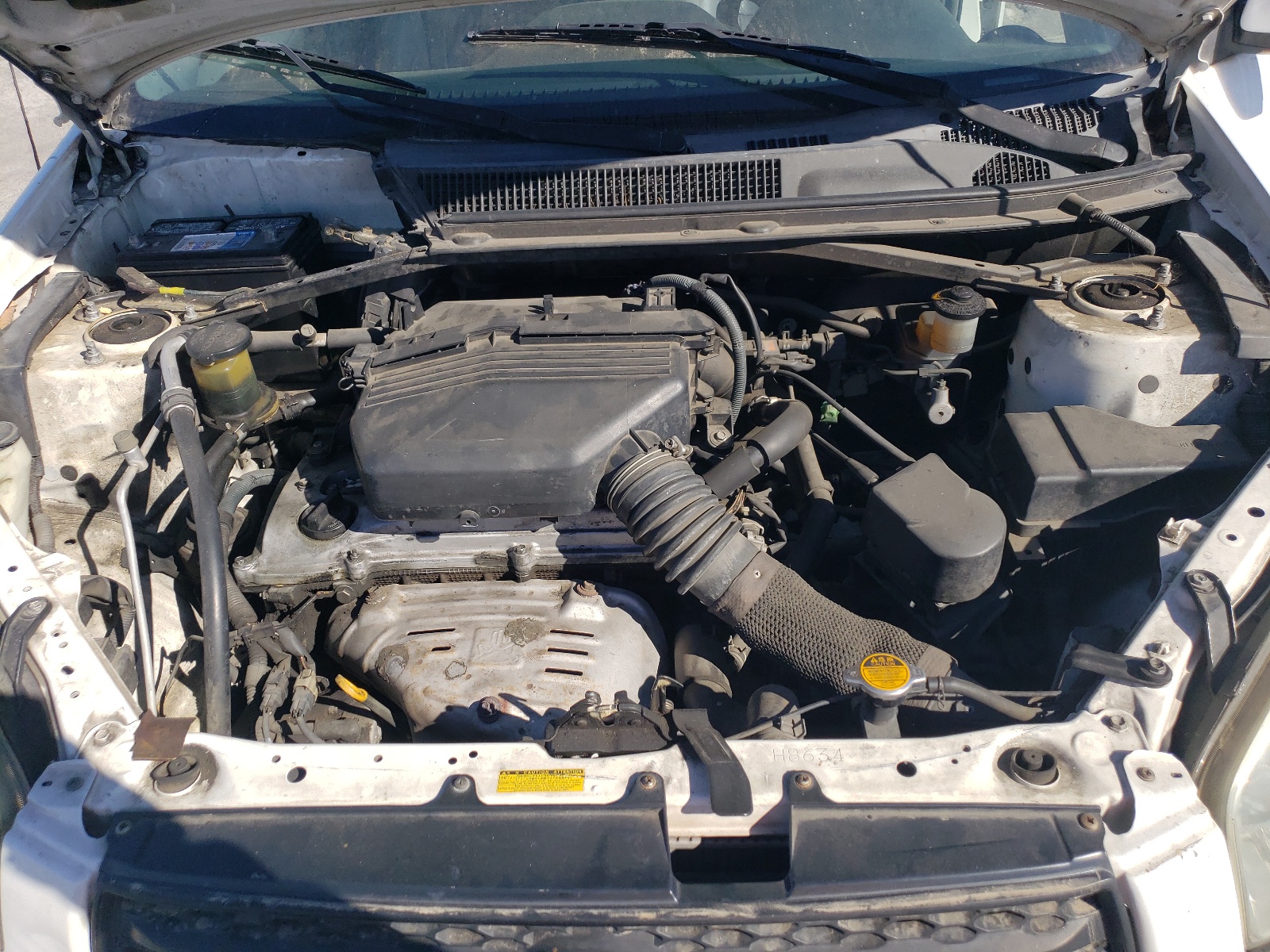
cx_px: 635
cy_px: 476
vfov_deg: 53.1
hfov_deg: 67.3
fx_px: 954
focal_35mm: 26
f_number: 1.5
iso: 50
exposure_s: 1/3333
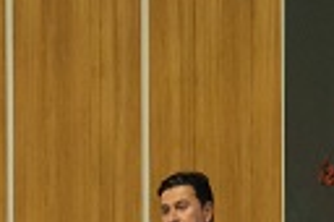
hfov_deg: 5.5
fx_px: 3428
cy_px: 270
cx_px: -164
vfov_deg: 3.7
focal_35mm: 370
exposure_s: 1/60
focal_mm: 54.5
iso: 5000
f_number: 4
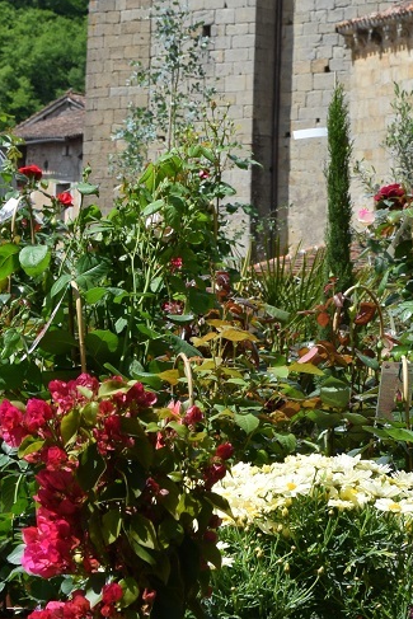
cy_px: 97
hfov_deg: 8.7
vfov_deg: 13.0
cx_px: 348
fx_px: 2700
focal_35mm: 157
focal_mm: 34
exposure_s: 1/400
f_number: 10
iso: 200
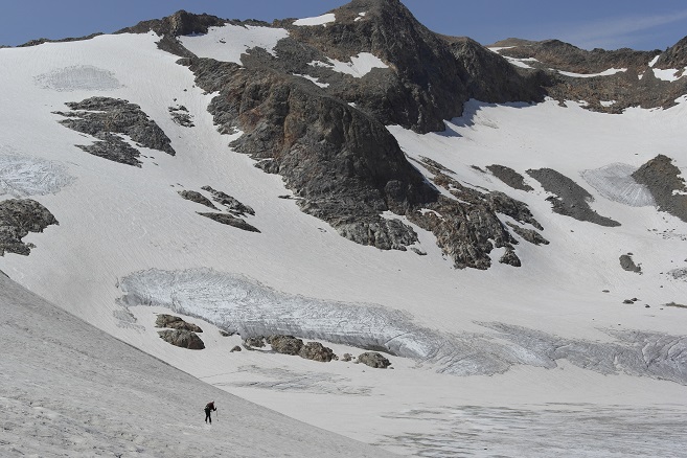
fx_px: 1317
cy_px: 229
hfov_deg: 29.2
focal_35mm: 69
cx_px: 344
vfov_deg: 19.7
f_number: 9
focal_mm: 45
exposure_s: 1/500
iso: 100
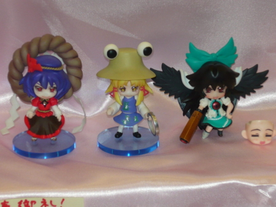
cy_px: 104
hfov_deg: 17.4
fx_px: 901
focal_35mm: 113
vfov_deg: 13.1
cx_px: 138
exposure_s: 1/50
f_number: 4
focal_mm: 11.7
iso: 100
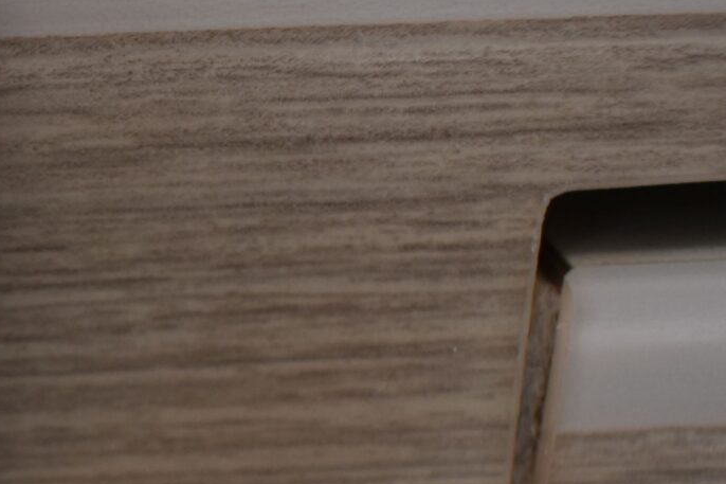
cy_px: 325
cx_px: -231
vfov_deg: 12.2
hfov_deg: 17.1
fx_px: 2258
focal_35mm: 112
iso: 400
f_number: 4.5
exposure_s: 1/250
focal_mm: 20
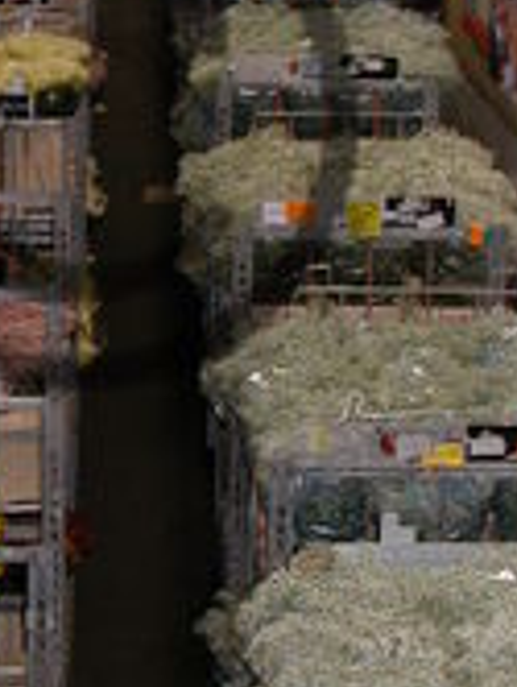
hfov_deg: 11.4
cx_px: 79
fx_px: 2582
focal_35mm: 130
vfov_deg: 15.0
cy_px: 120
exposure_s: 1/60
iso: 200
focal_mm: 9.5
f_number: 2.8
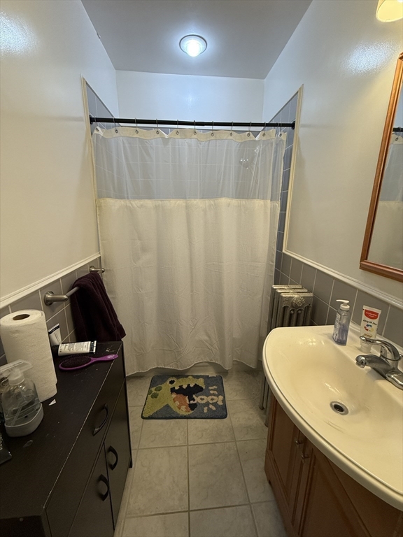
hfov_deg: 85.7
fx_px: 217
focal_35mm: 14
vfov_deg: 102.1
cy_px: 268
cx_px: 202
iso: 250
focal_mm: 2.22
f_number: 2.2
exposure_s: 1/60
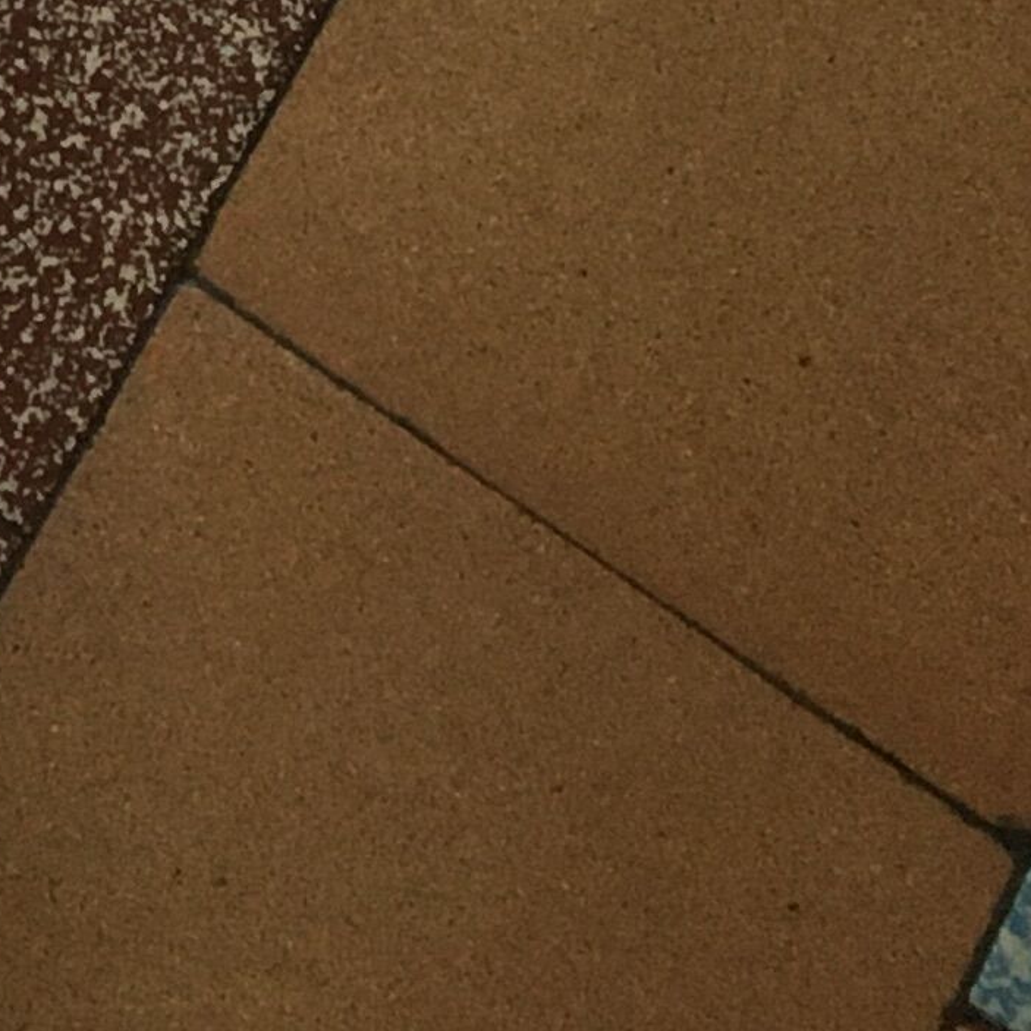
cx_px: -1090
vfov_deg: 10.1
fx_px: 4953
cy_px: -1597
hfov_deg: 10.8
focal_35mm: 147
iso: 160
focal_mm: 4.15
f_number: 2.2
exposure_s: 1/33
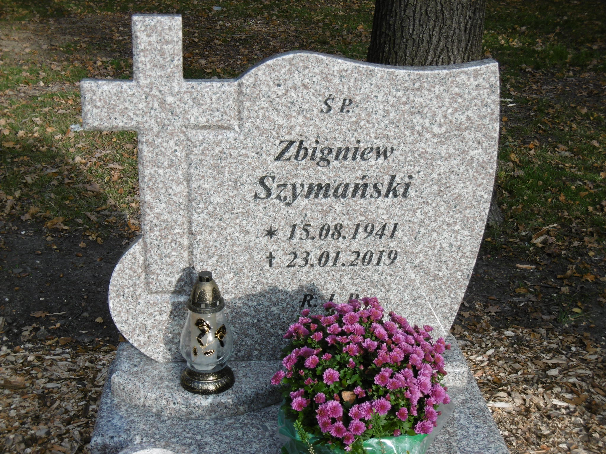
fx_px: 1033
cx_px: 303
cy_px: 227
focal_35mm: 59
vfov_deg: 24.8
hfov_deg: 32.7
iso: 100
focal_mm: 10.5
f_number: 4.2
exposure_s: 1/250
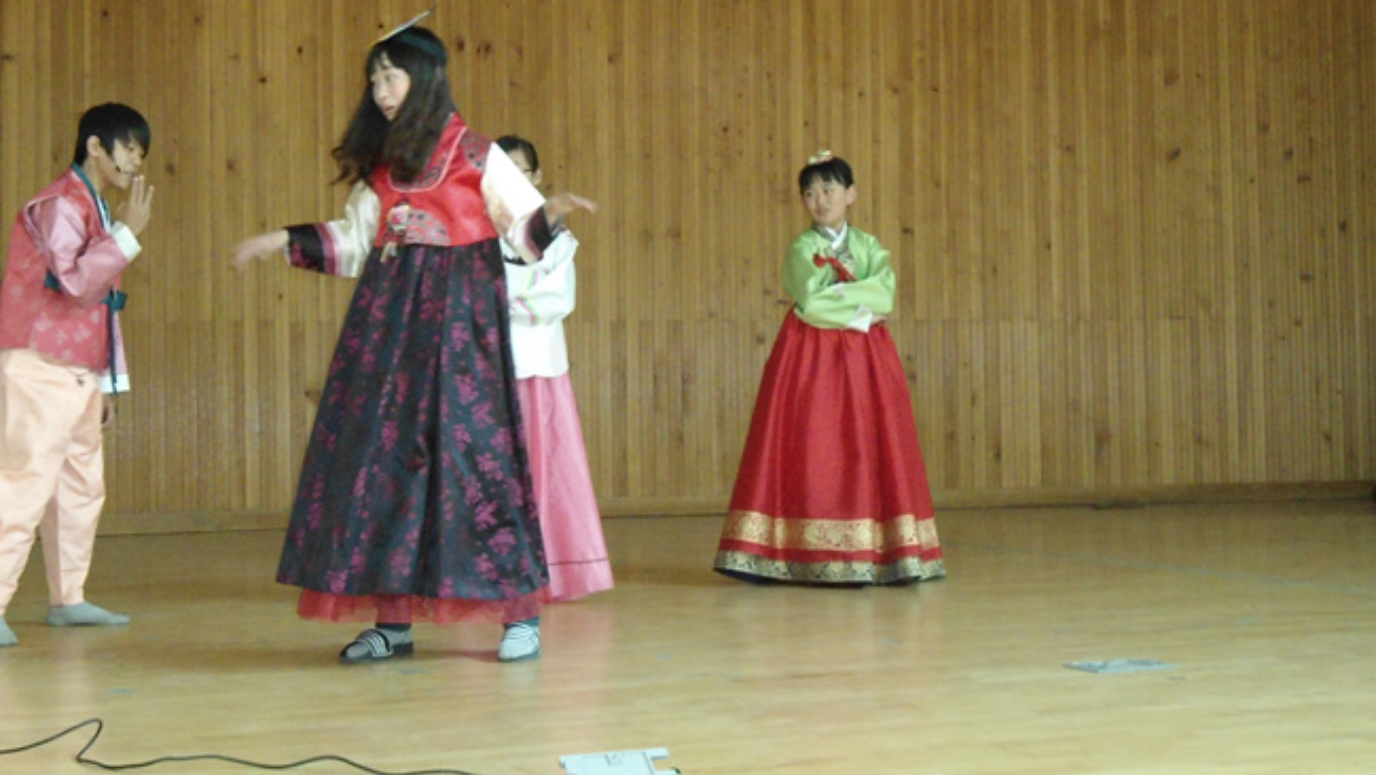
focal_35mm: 59
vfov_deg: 20.3
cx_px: 599
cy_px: 277
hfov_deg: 35.4
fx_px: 2153
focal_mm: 7.9
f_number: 3.5
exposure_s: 1/50
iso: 800
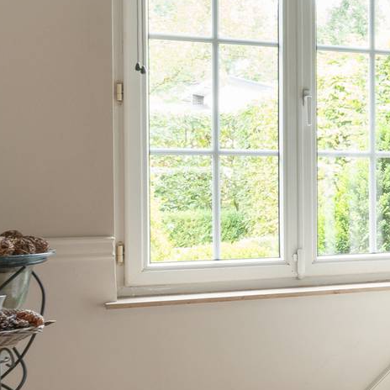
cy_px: 183
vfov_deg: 23.1
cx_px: 756
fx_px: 956
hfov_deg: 17.4
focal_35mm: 75
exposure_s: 3.2
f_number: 11
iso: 250
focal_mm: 16
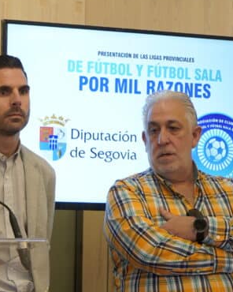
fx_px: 1146
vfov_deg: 14.5
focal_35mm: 133
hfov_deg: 11.4
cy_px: 186
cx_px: -36
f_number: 5.6
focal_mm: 70
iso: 3200
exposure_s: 1/200
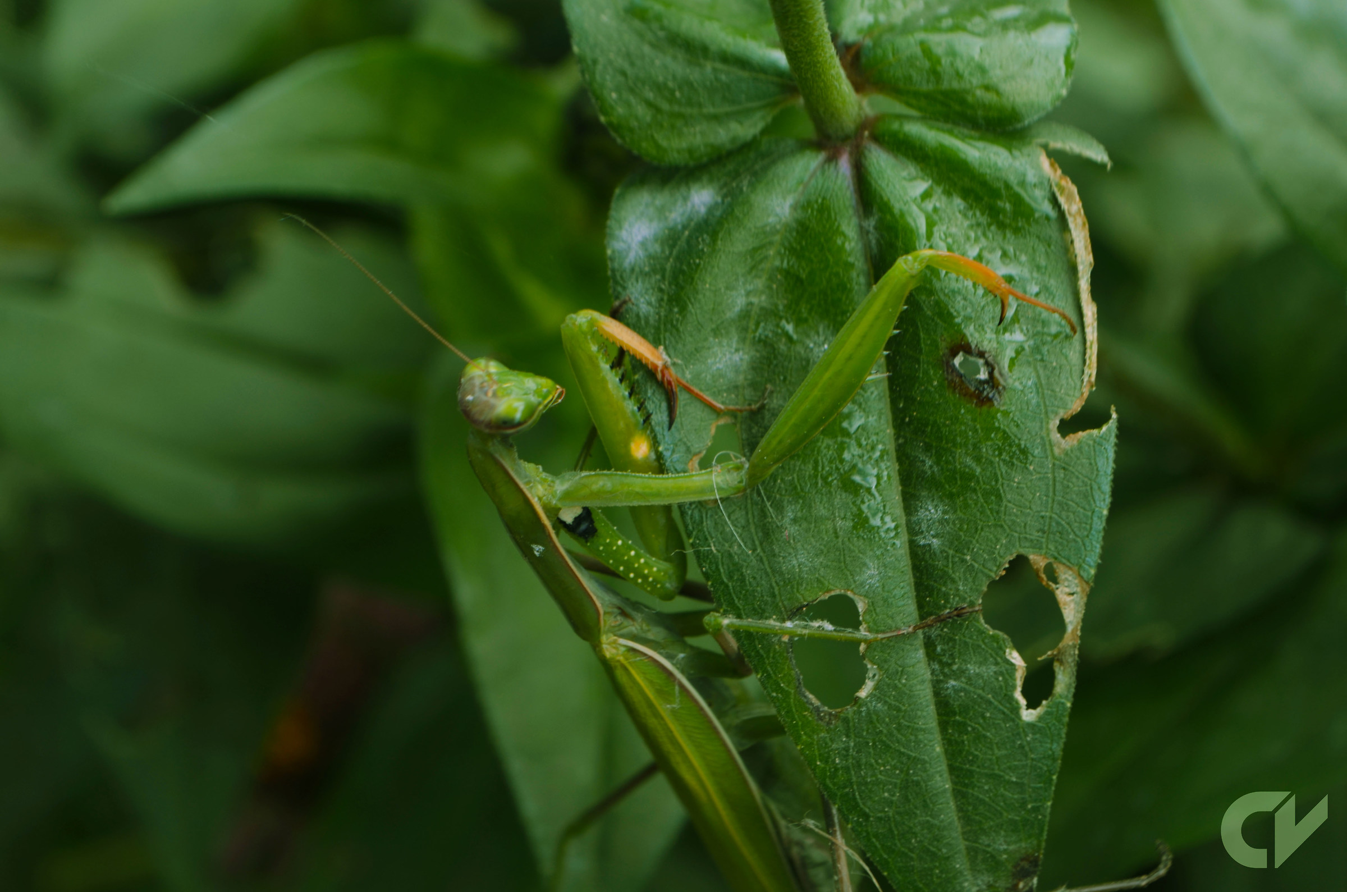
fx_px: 3080
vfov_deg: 16.5
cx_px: 674
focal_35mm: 82
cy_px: 446
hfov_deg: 24.7
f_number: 8
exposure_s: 1/60
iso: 140
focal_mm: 55
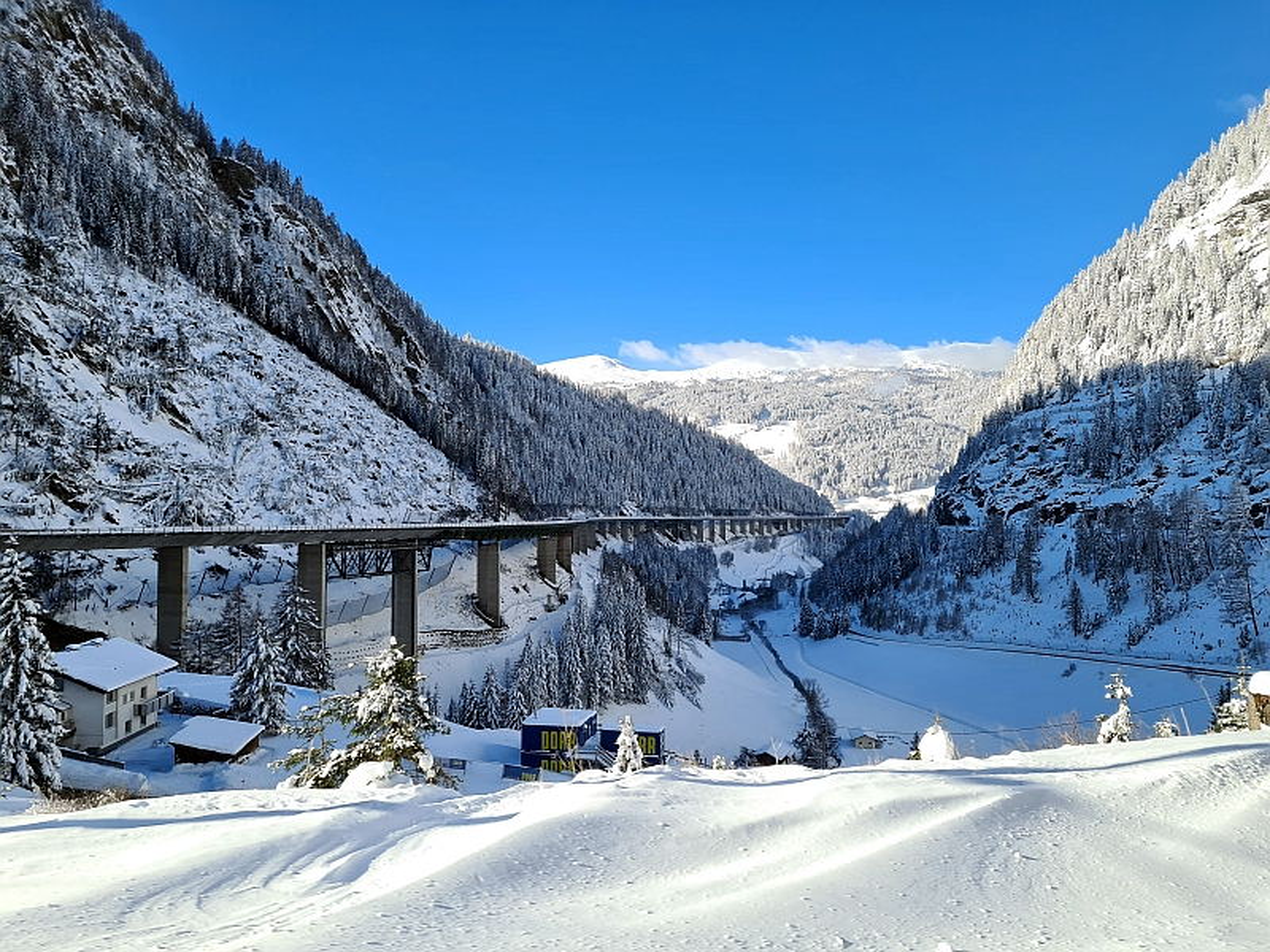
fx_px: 954
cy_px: 476
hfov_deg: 67.3
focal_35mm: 26
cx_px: 635
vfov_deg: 53.1
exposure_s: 1/870
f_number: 1.8
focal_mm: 5.4
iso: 50
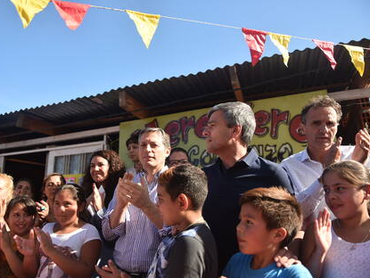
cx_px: 165
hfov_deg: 65.1
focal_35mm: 27
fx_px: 289
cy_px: 143
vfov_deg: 51.4
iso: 125
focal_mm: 24
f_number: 2.8
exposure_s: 1/800
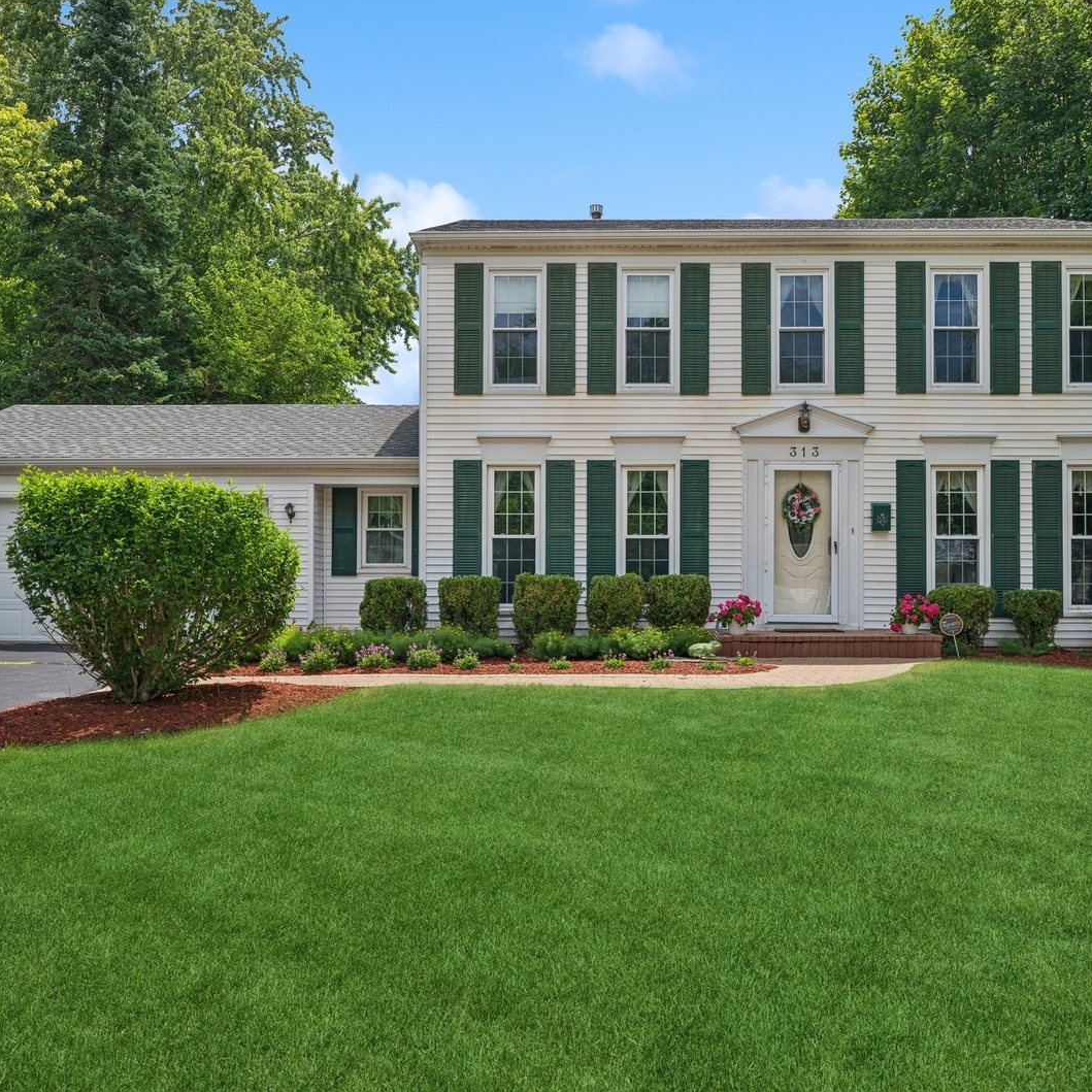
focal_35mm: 27
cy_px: 536
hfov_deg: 59.7
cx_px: 569
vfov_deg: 59.7
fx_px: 951
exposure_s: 1/160
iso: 200
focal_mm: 20.5
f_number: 8
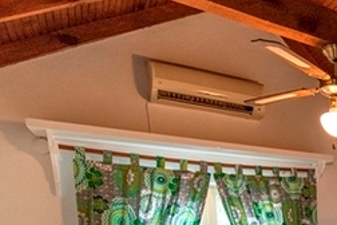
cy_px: 281
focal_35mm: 40
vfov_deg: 28.3
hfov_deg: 34.2
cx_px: 441
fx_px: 374
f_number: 2.8
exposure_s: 1/200
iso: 1000
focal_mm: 14
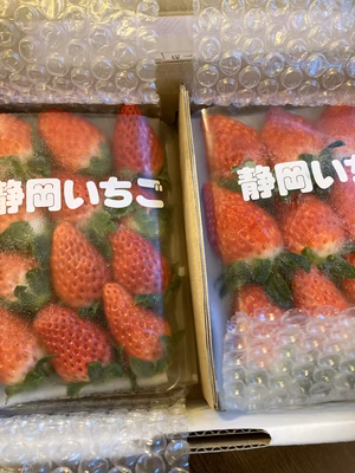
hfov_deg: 49.7
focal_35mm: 28
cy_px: 236
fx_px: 383
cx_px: 178
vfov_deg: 63.4
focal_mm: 3.99
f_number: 1.8
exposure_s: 1/50
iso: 320
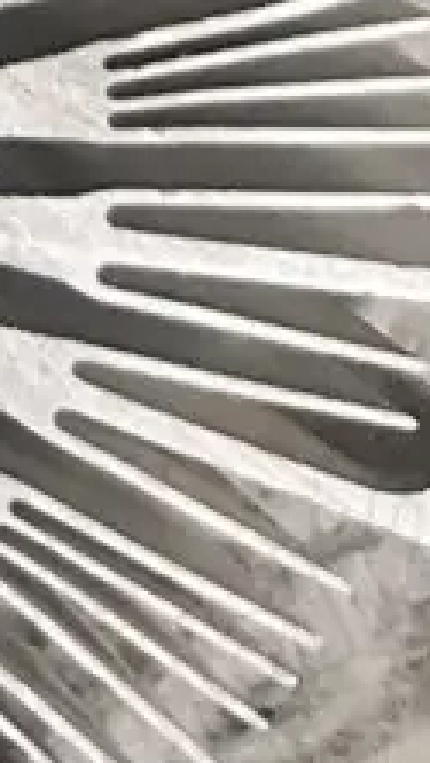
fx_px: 3443
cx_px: -1176
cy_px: -1076
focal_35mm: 170
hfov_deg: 6.1
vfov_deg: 10.8
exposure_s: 1/30
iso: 640
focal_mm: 5.1
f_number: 1.6
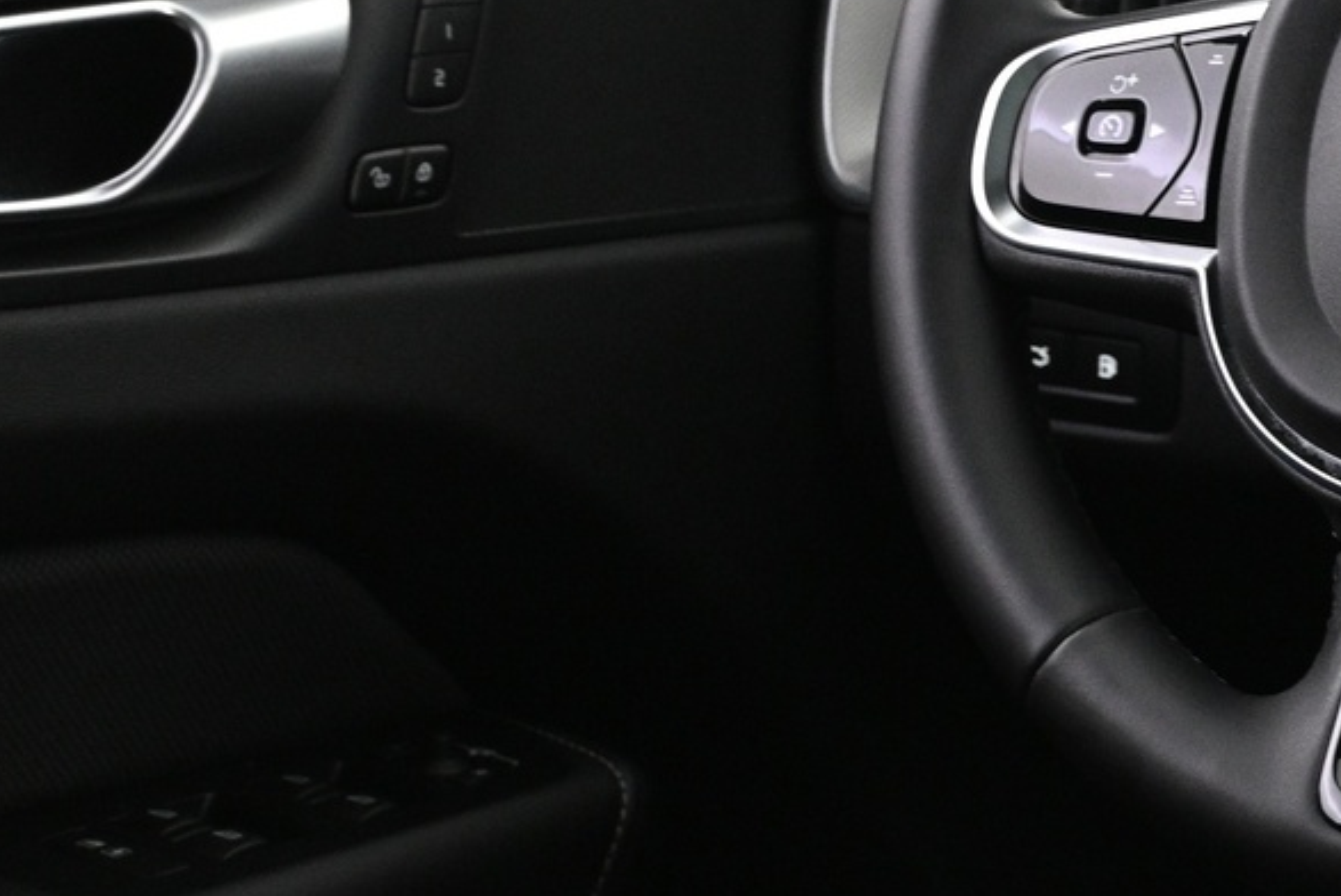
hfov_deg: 20.2
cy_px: 53
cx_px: 1691
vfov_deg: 14.5
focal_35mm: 93
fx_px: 3468
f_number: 4
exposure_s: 1/20
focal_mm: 22.5
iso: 1600
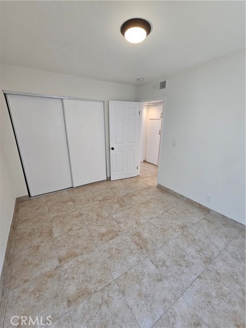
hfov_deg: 89.9
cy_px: 164
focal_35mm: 13
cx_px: 123
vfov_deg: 106.2
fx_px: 123
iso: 125
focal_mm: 2.2
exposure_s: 1/60
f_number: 2.2
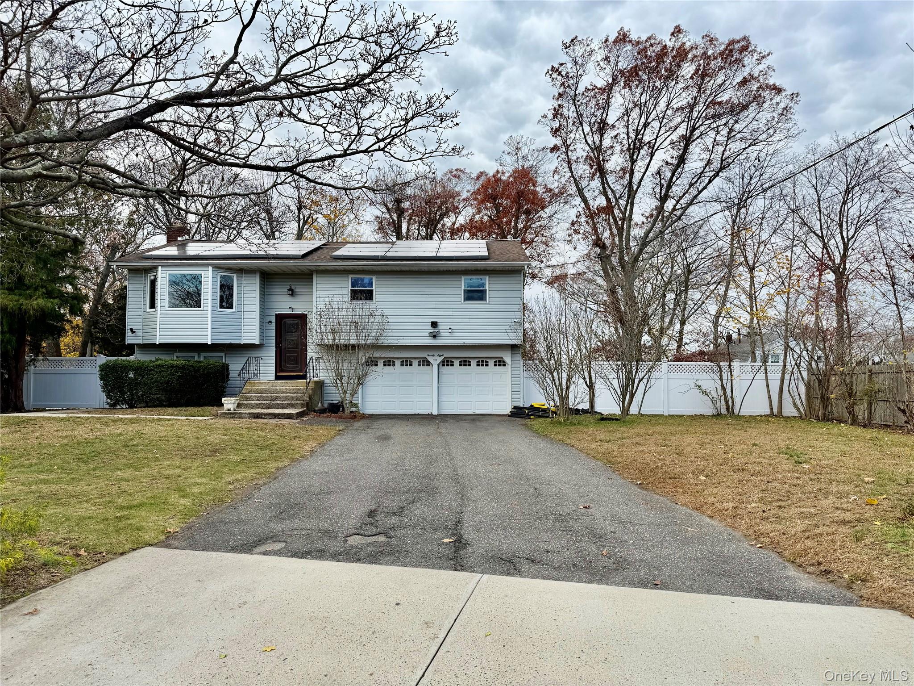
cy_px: 343
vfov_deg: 56.8
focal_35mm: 24
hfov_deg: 71.6
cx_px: 457
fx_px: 634
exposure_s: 1/2169
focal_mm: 6.76
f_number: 1.78
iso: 80
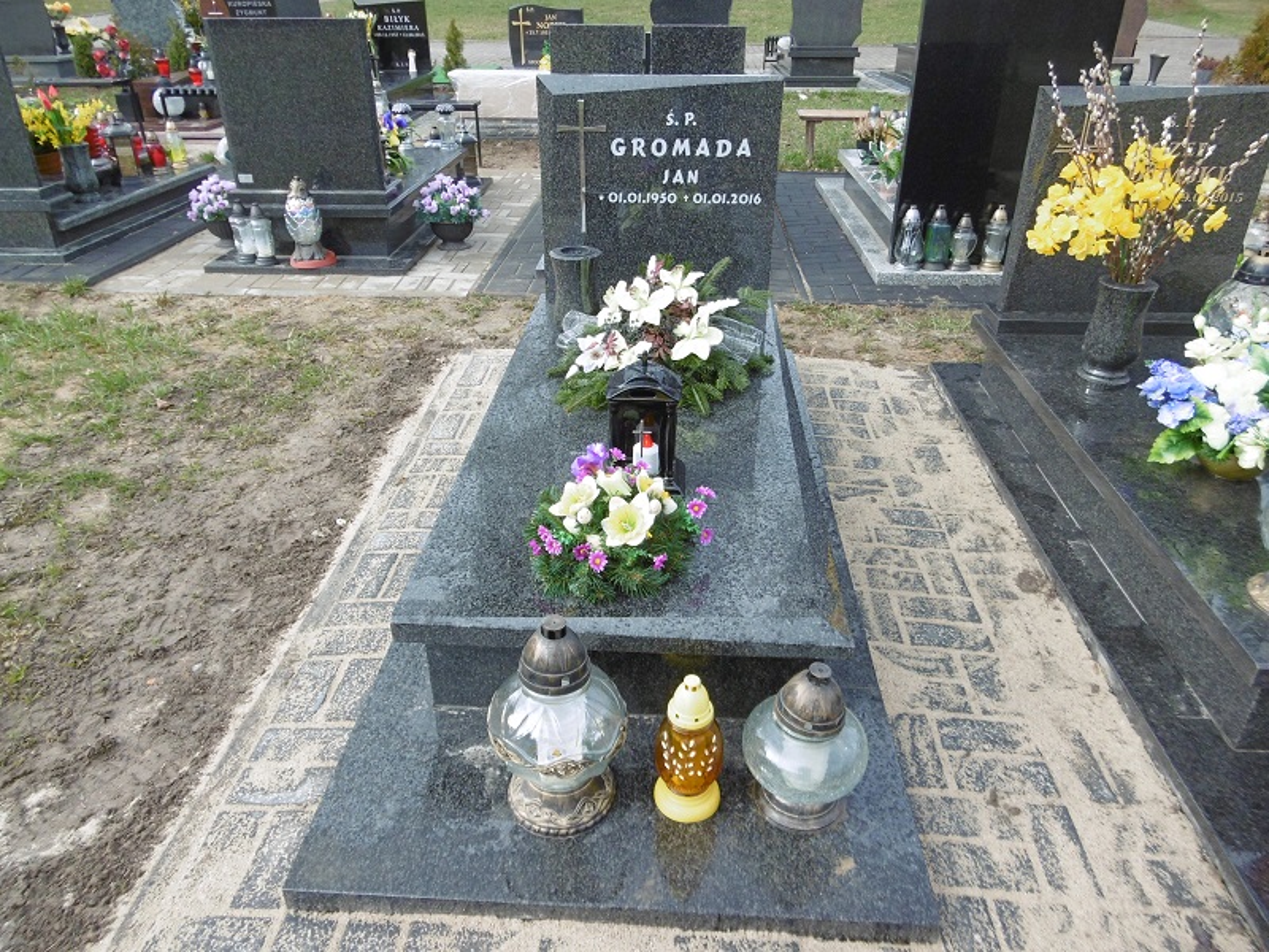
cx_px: 634
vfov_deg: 56.8
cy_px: 476
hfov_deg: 71.6
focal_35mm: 24
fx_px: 880
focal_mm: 4.3
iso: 100
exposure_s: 1/250
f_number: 3.1
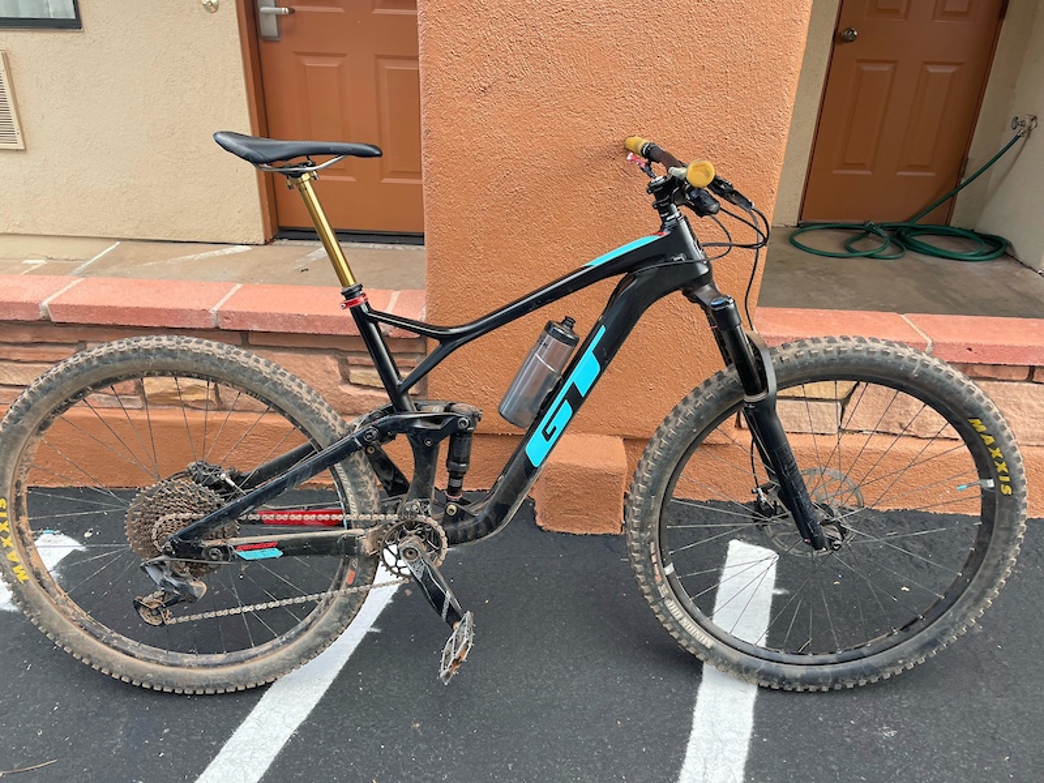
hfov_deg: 67.3
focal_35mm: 26
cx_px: 522
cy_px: 392
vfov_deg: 53.1
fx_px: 784
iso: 64
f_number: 1.6
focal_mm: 4.2
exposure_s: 1/121
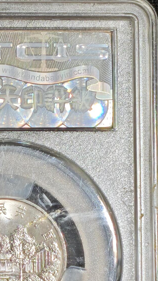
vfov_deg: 10.2
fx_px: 1572
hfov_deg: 5.7
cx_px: -1
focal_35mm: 211
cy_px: 206
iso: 50
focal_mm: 4.94
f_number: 1.5
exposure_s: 1/1173
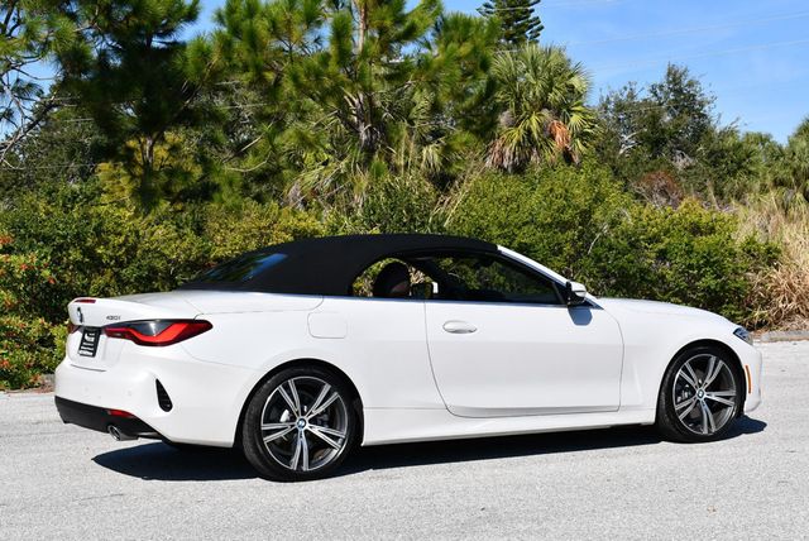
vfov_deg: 21.3
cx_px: 404
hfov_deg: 31.4
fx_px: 1439
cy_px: 270
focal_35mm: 64
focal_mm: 32
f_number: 9
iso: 100
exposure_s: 1/320
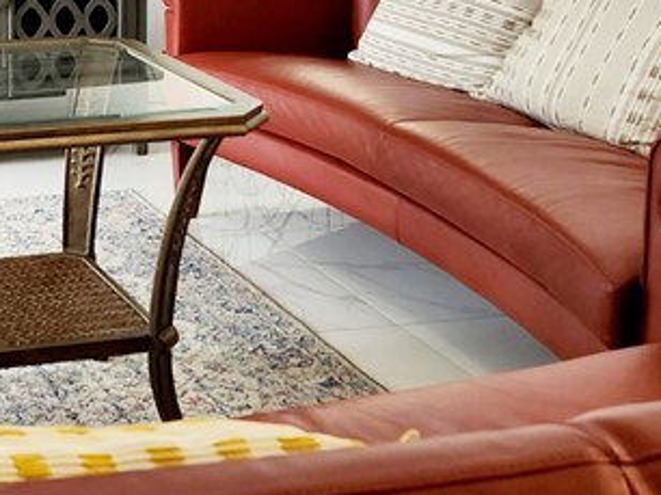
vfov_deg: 18.6
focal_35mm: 77
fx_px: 1469
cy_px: -4
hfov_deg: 23.7
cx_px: -71
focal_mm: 5.4
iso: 125
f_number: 1.8
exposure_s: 1/120
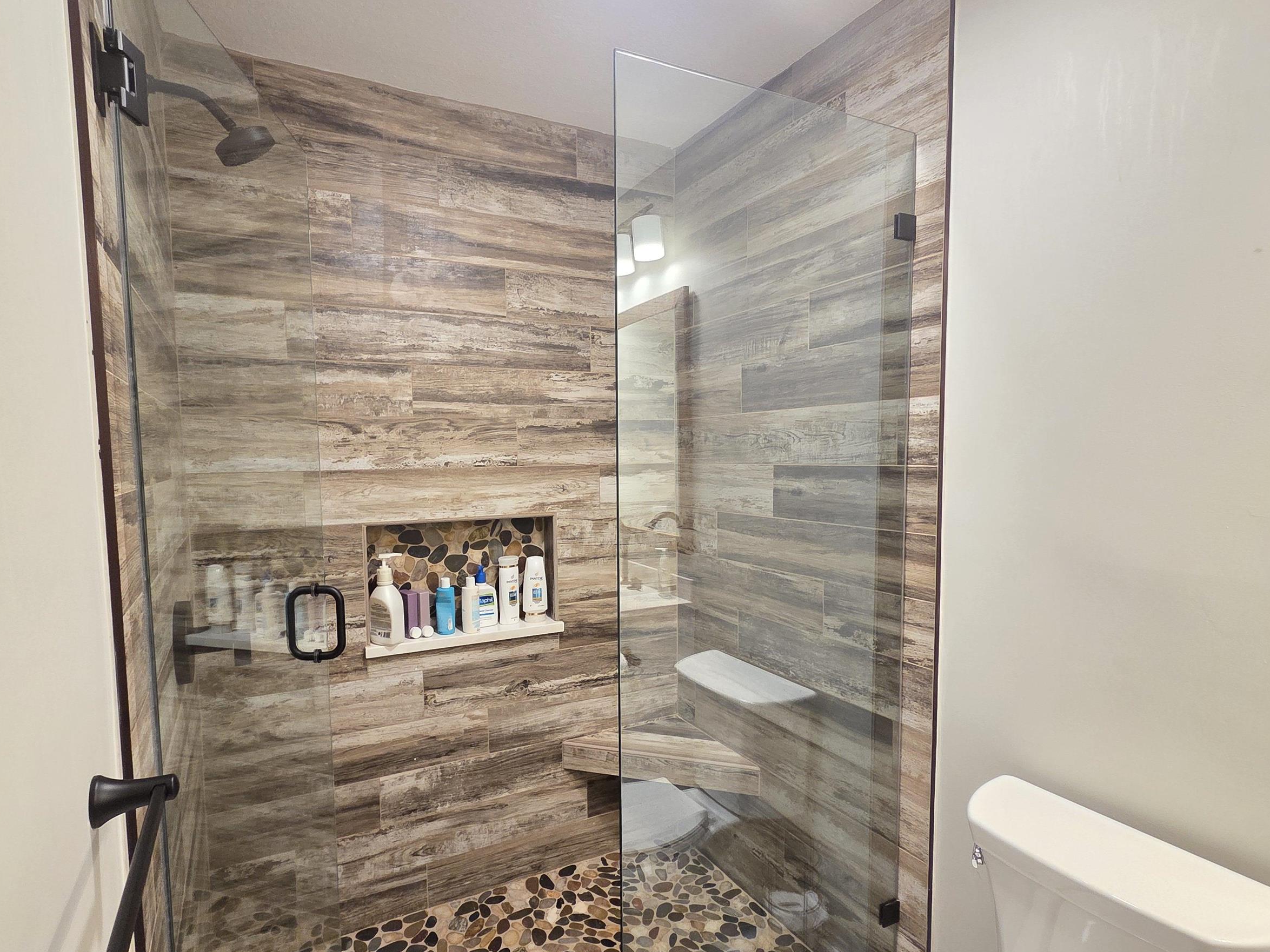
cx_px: 597
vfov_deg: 74.6
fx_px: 624
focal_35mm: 17
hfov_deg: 90.9
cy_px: 509
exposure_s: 1/60
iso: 640
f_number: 2.2
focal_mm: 2.2
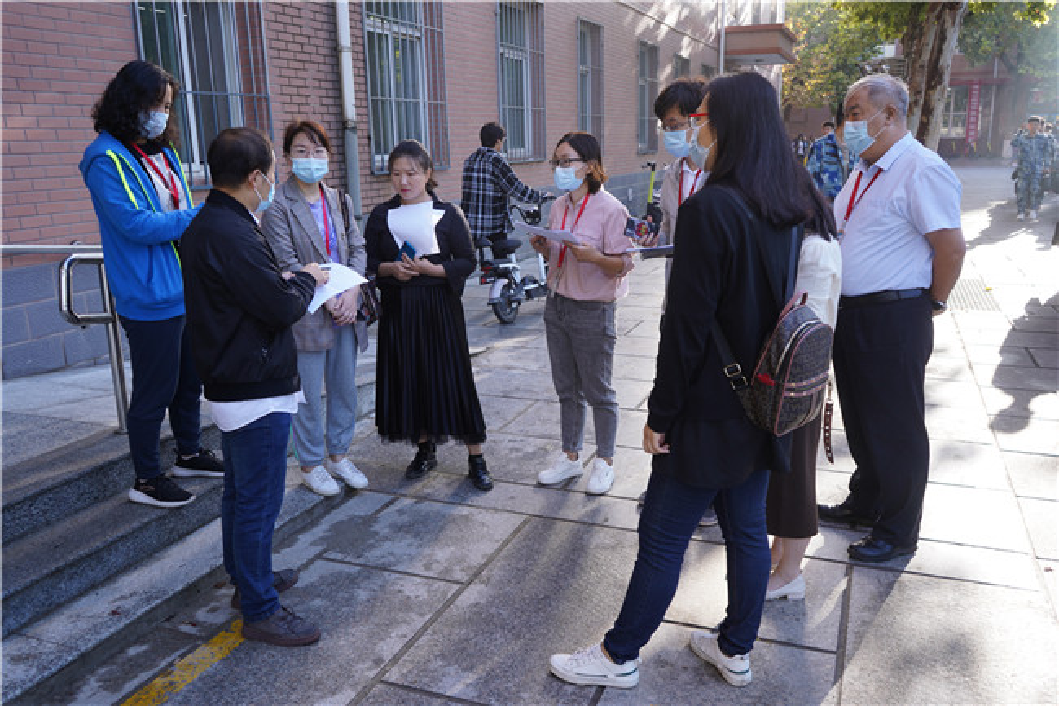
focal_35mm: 29
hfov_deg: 63.7
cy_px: 353
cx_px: 530
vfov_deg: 44.9
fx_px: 853
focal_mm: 29
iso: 160
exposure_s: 1/125
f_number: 5
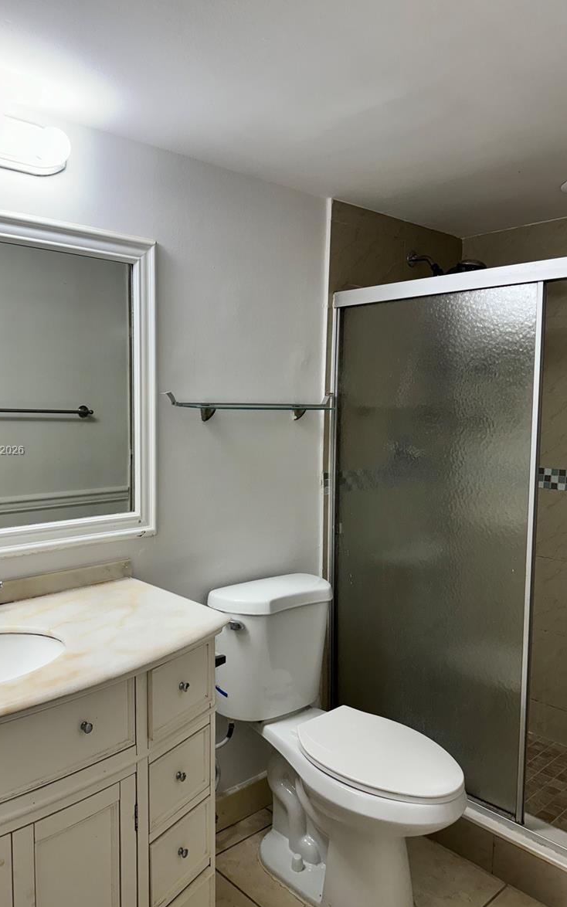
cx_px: 229
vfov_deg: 70.4
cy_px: 451
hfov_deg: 47.4
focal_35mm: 26
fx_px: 643
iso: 100
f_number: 1.78
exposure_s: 1/120
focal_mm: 6.86
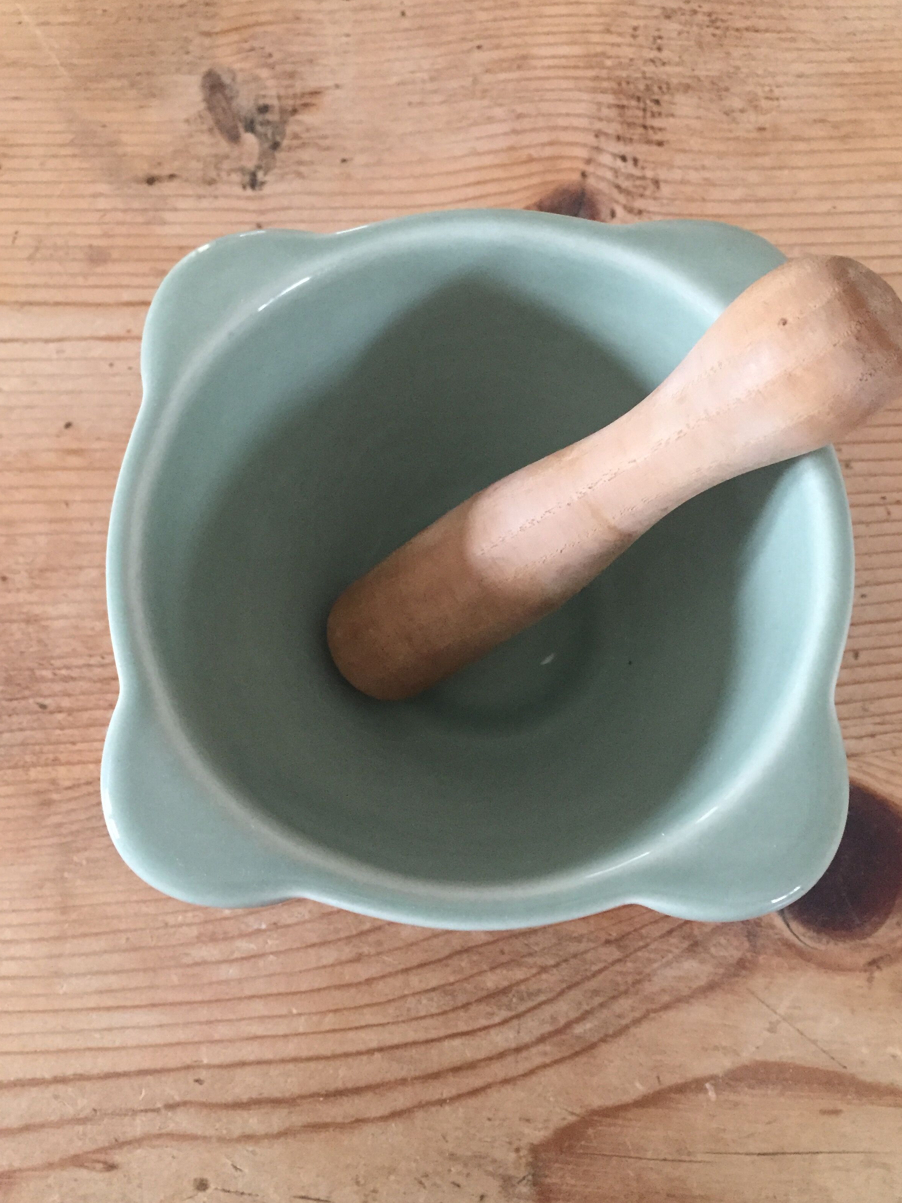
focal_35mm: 30
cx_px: 462
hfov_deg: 46.8
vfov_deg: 60.0
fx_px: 1042
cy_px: 583
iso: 250
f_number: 2.2
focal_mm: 4.15
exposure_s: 1/25
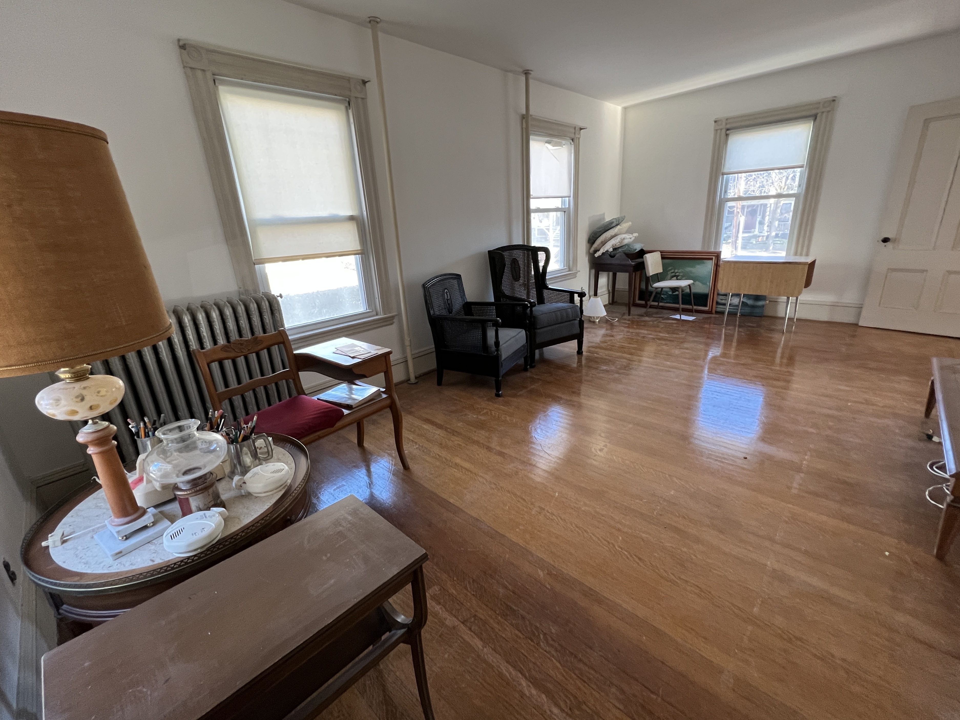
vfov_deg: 89.9
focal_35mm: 13
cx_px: 480
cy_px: 360
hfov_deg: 106.2
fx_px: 361
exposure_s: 1/91
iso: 250
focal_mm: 1.57
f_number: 1.8
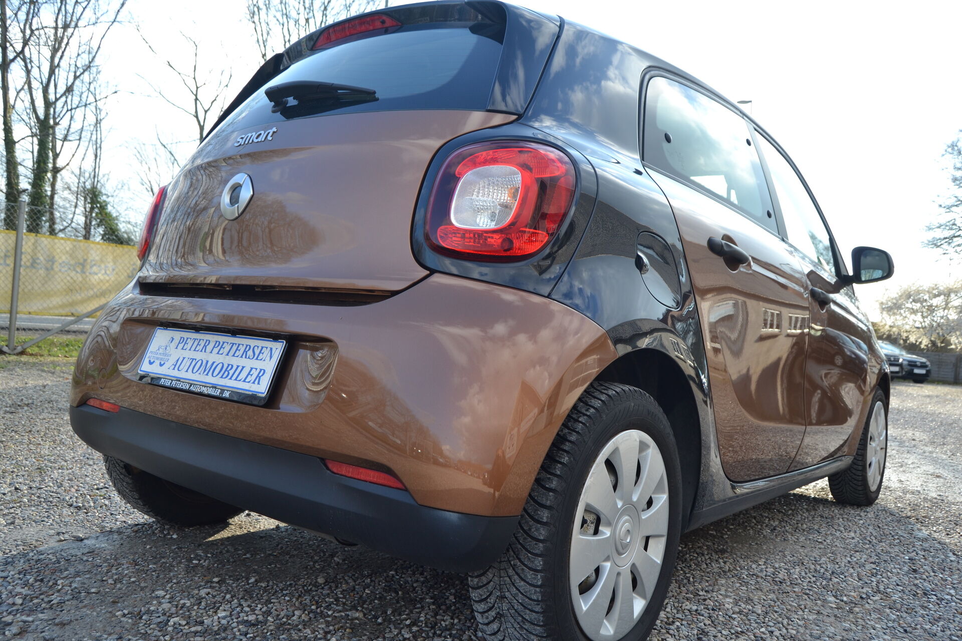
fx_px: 721
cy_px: 320
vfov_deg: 47.9
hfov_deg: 67.4
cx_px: 481
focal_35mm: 27
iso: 100
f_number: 5.6
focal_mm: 18
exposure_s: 1/125
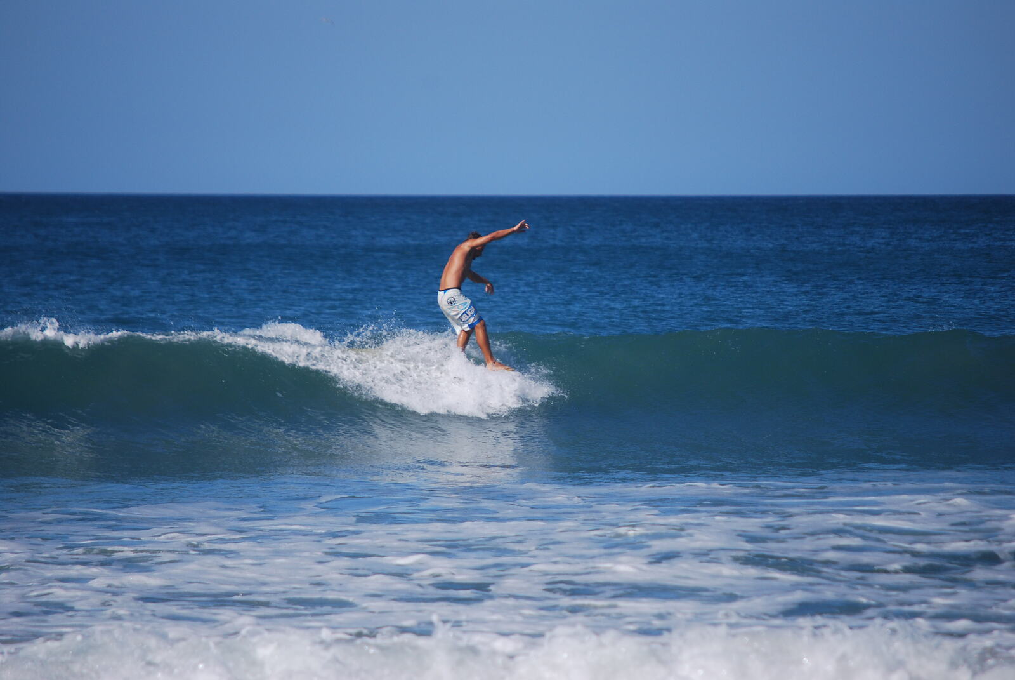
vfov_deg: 4.6
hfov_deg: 6.9
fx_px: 8468
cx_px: 508
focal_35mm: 300
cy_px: 340
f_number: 5.6
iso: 160
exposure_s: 1/1000
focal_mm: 200
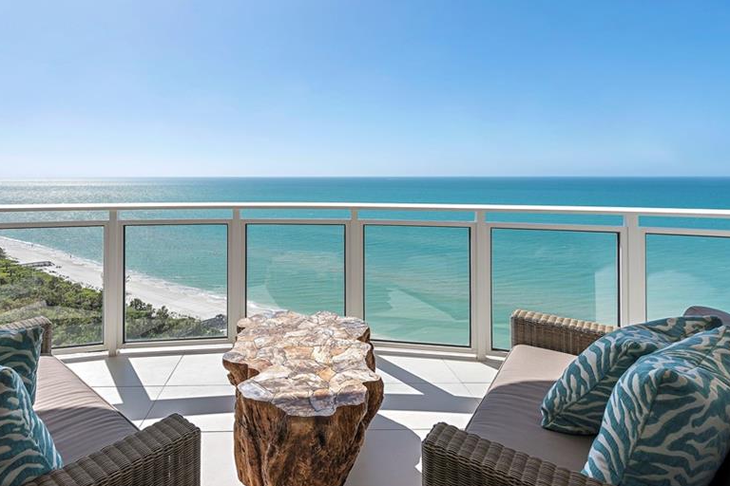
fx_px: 406
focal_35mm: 20
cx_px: 299
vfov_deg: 60.8
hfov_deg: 83.2
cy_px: 171
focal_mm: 15
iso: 100
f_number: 9
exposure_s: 1/250
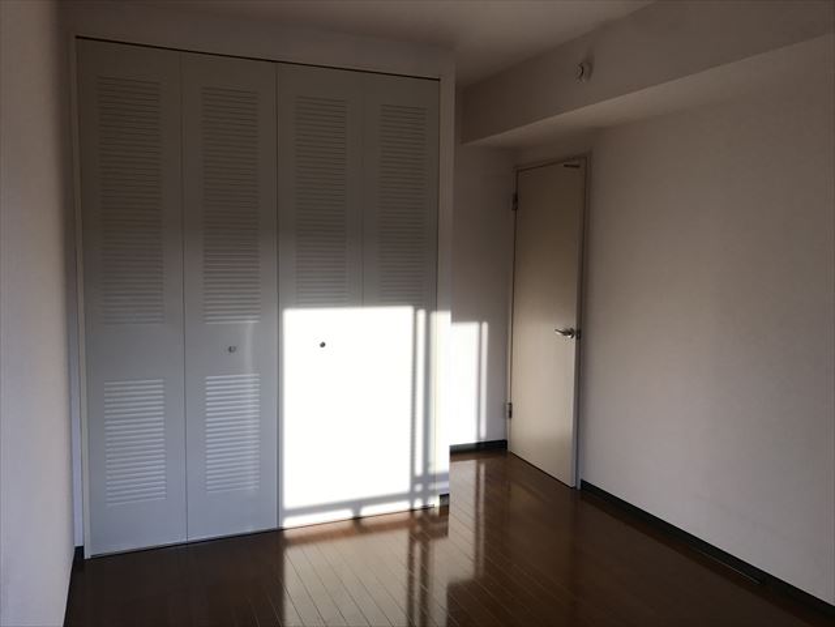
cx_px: 418
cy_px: 314
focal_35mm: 28
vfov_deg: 49.7
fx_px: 675
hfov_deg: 63.4
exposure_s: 1/413
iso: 20
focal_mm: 3.99
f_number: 1.8
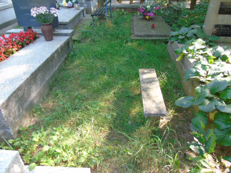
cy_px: 86
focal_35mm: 25
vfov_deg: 54.9
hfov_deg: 69.4
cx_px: 116
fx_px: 167
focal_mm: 4.4
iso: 80
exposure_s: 1/40
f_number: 3.4
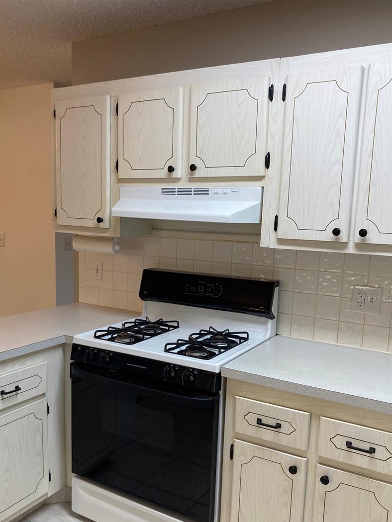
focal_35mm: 32
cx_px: 169
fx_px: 483
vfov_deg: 56.6
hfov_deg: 44.1
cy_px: 298
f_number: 1.8
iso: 50
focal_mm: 3.99
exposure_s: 1/60
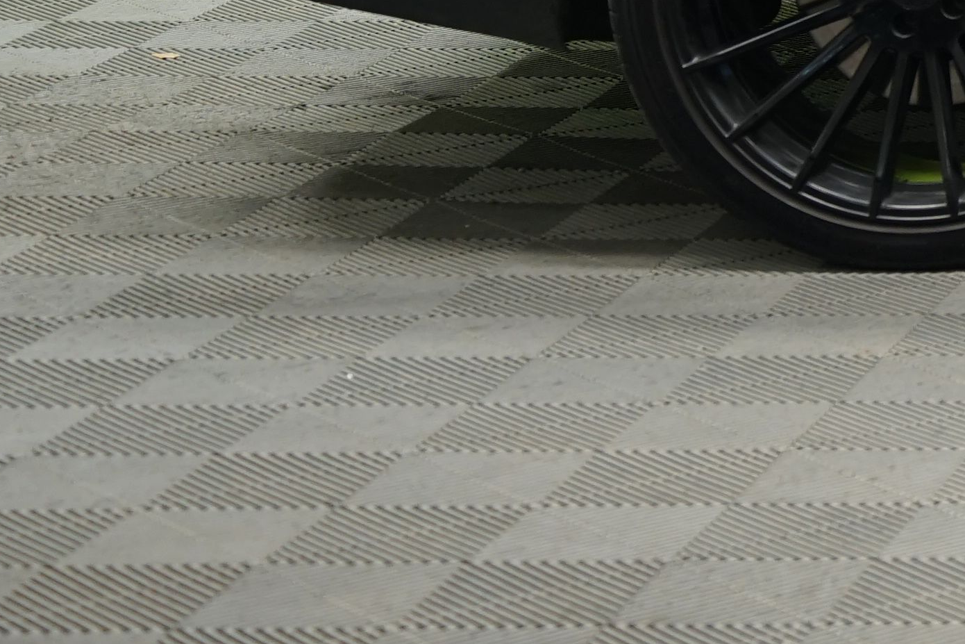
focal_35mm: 177
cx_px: 2050
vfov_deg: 7.7
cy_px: -192
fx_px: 4745
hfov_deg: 10.5
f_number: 3.2
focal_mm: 41
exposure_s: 1/30
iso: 500
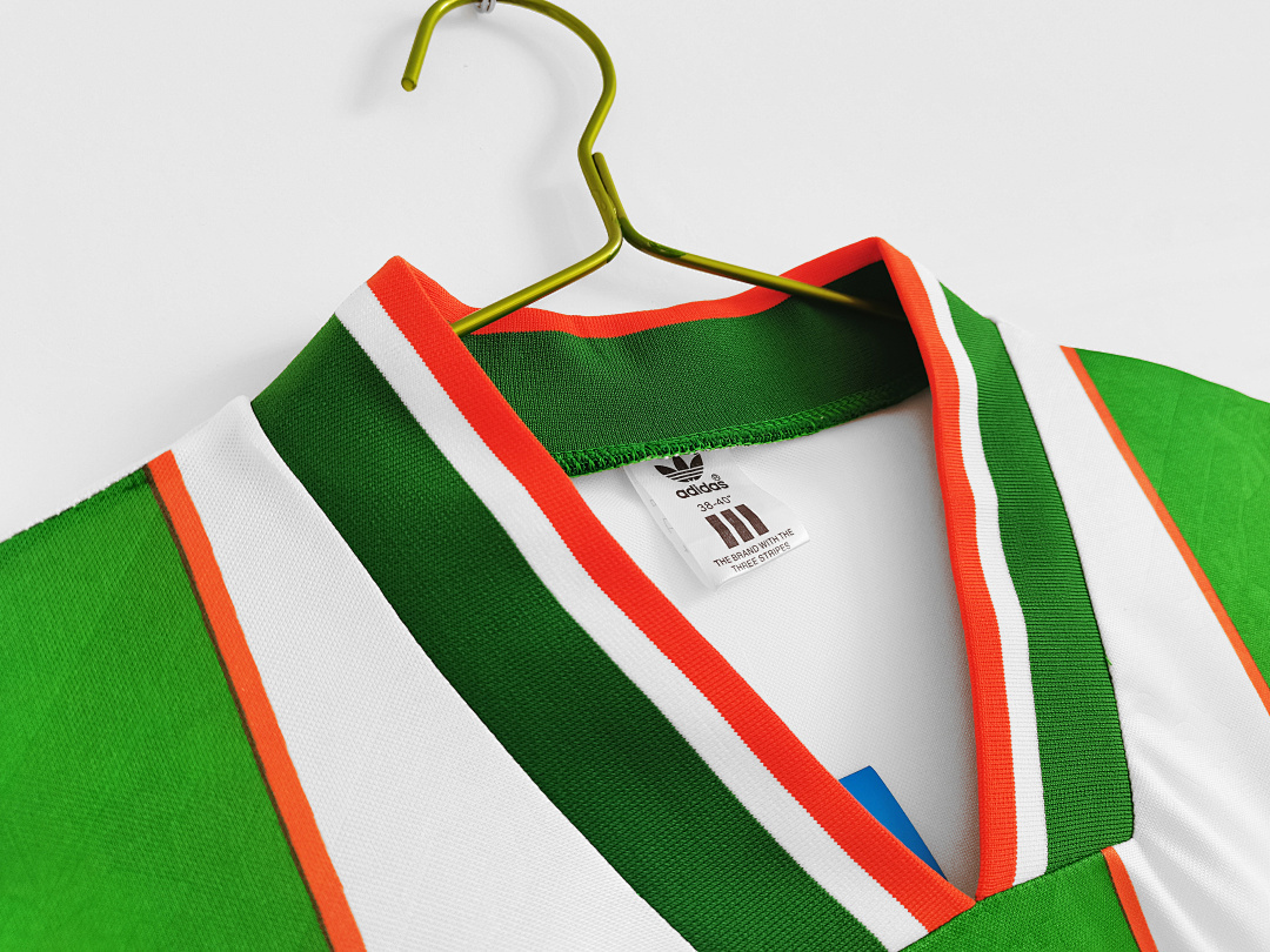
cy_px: 476
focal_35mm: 26
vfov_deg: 53.1
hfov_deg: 67.3
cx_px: 635
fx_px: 954
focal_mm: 5.58
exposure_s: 1/100
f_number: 1.8
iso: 160
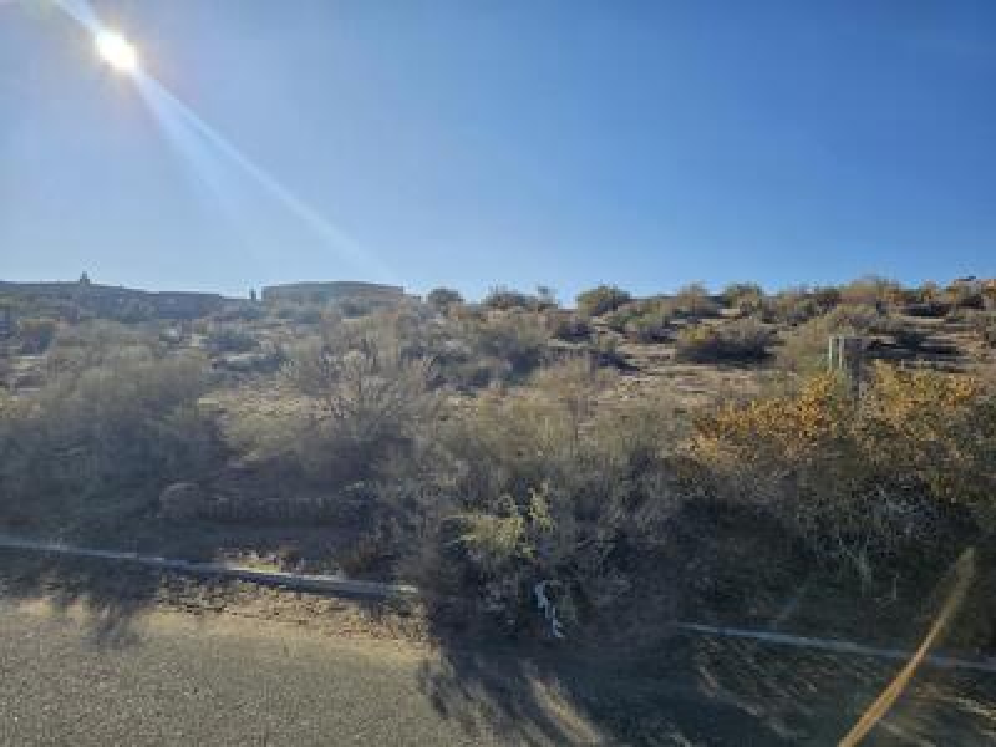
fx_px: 662
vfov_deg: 58.9
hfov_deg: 73.9
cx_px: 498
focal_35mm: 23
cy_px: 374
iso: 10
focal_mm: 6.3
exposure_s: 1/1339
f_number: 1.7
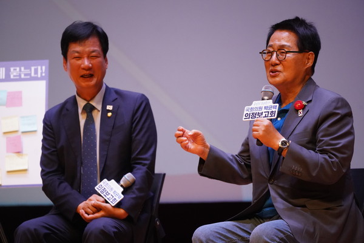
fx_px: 2002
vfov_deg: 6.9
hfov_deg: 10.4
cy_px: 122
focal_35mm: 198
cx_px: 182
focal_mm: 198
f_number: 4.5
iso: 10000
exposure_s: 1/1000
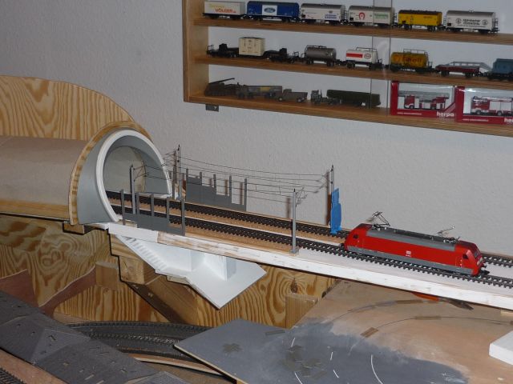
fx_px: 860
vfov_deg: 25.2
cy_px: 192
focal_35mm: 58
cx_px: 256
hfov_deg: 33.2
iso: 100
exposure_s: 1/30
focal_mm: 6
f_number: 2.9
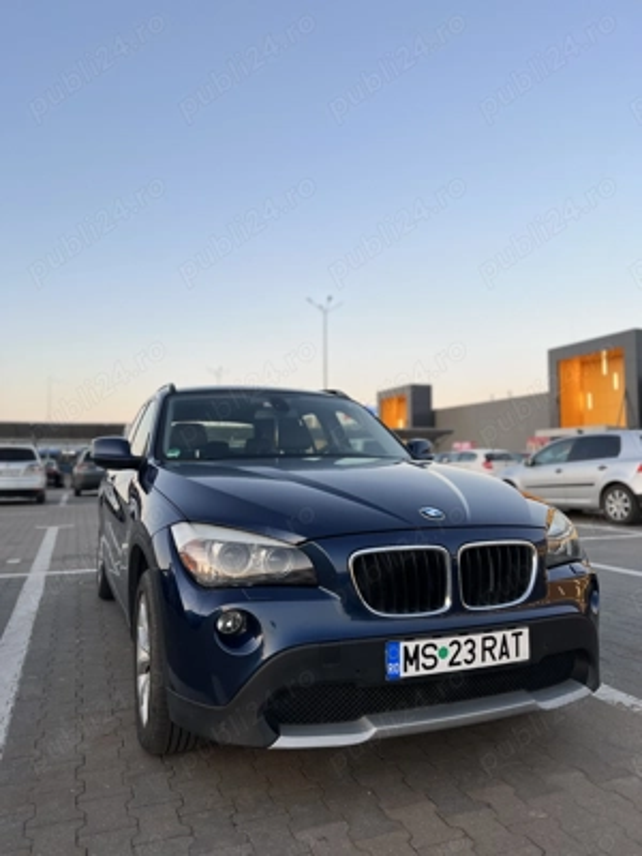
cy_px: 428
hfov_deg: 53.1
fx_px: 643
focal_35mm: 26
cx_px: 321
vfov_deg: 67.3
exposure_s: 1/229
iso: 40
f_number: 1.5
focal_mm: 5.7
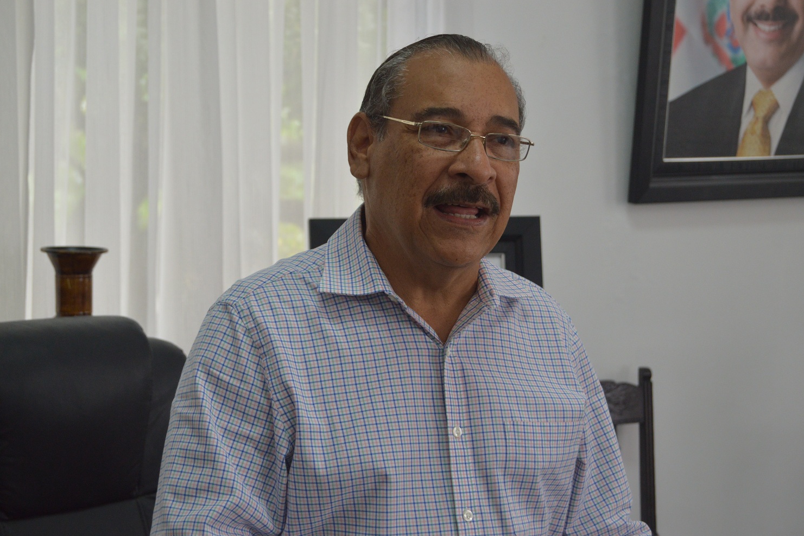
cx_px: 399
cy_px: 269
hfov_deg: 28.8
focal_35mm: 70
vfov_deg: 19.5
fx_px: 1564
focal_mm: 46
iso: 640
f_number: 5.3
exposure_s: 1/60
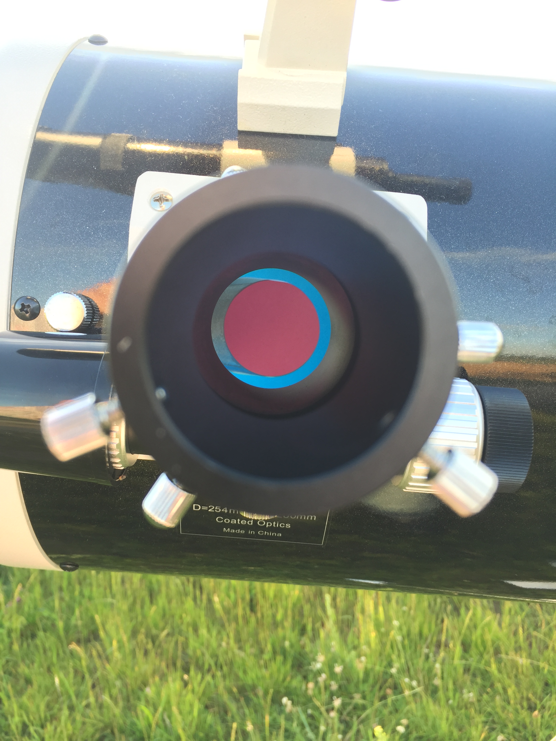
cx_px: 278
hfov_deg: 48.2
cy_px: 370
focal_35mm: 29
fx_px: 621
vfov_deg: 61.7
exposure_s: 1/50
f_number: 2.2
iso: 32
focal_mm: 4.15
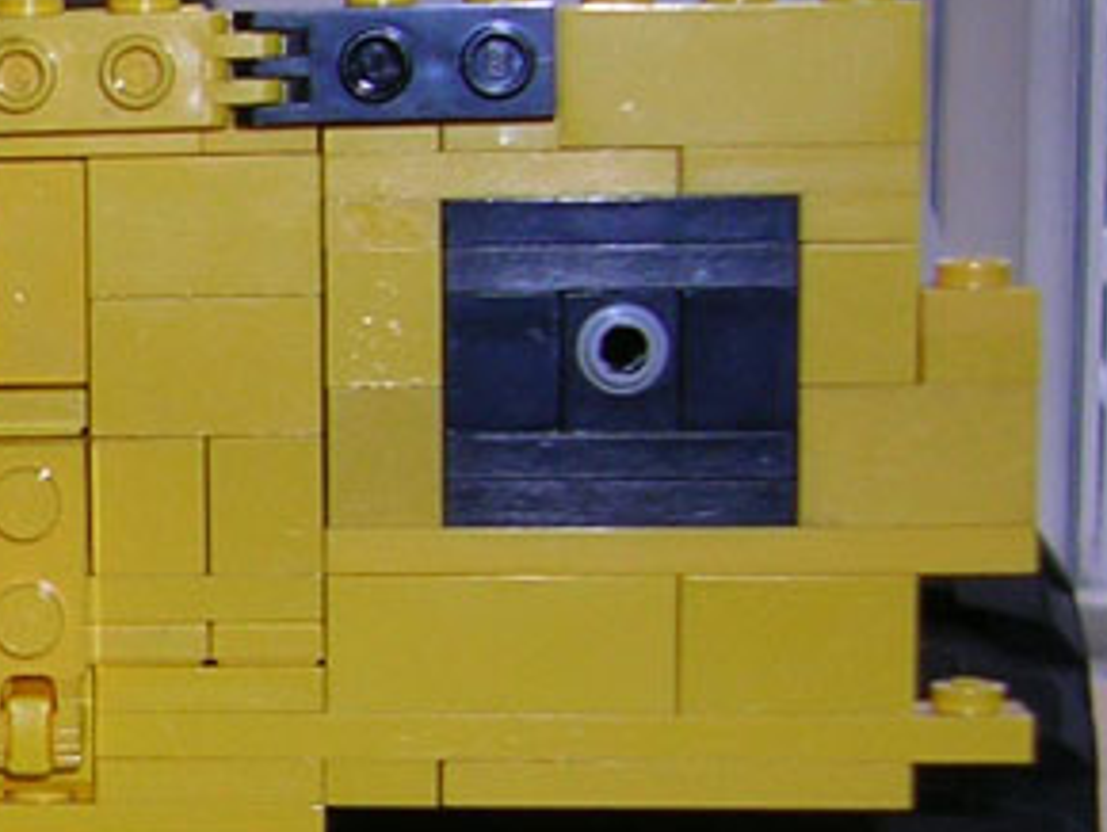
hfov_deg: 13.6
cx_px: -668
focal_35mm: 134
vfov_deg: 11.0
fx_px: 4289
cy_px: 695
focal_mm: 5.8
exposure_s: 1/60.1
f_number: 2.8
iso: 50
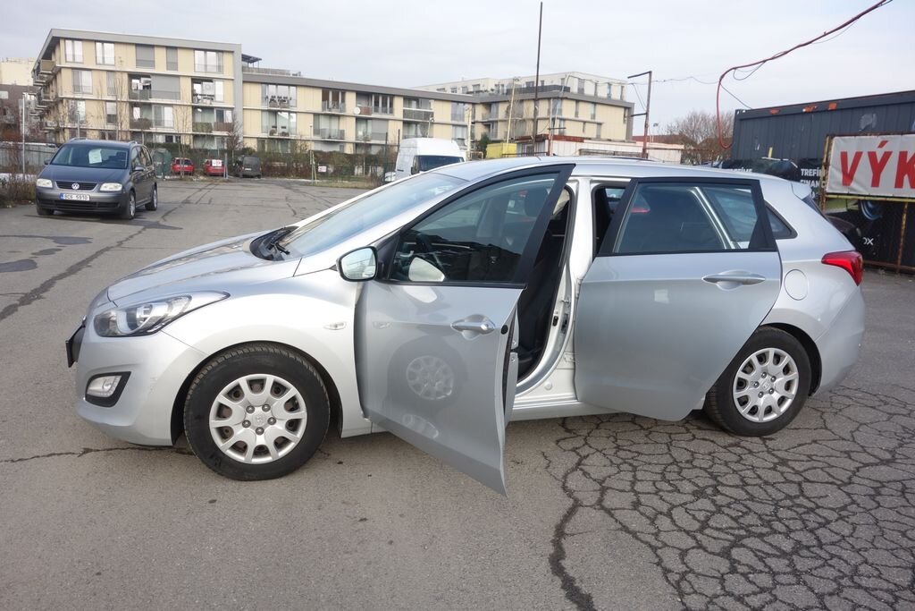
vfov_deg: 46.4
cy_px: 306
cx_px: 458
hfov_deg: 65.5
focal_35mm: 28
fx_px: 712
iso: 125
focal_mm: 10.4
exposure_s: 1/160
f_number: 5.6
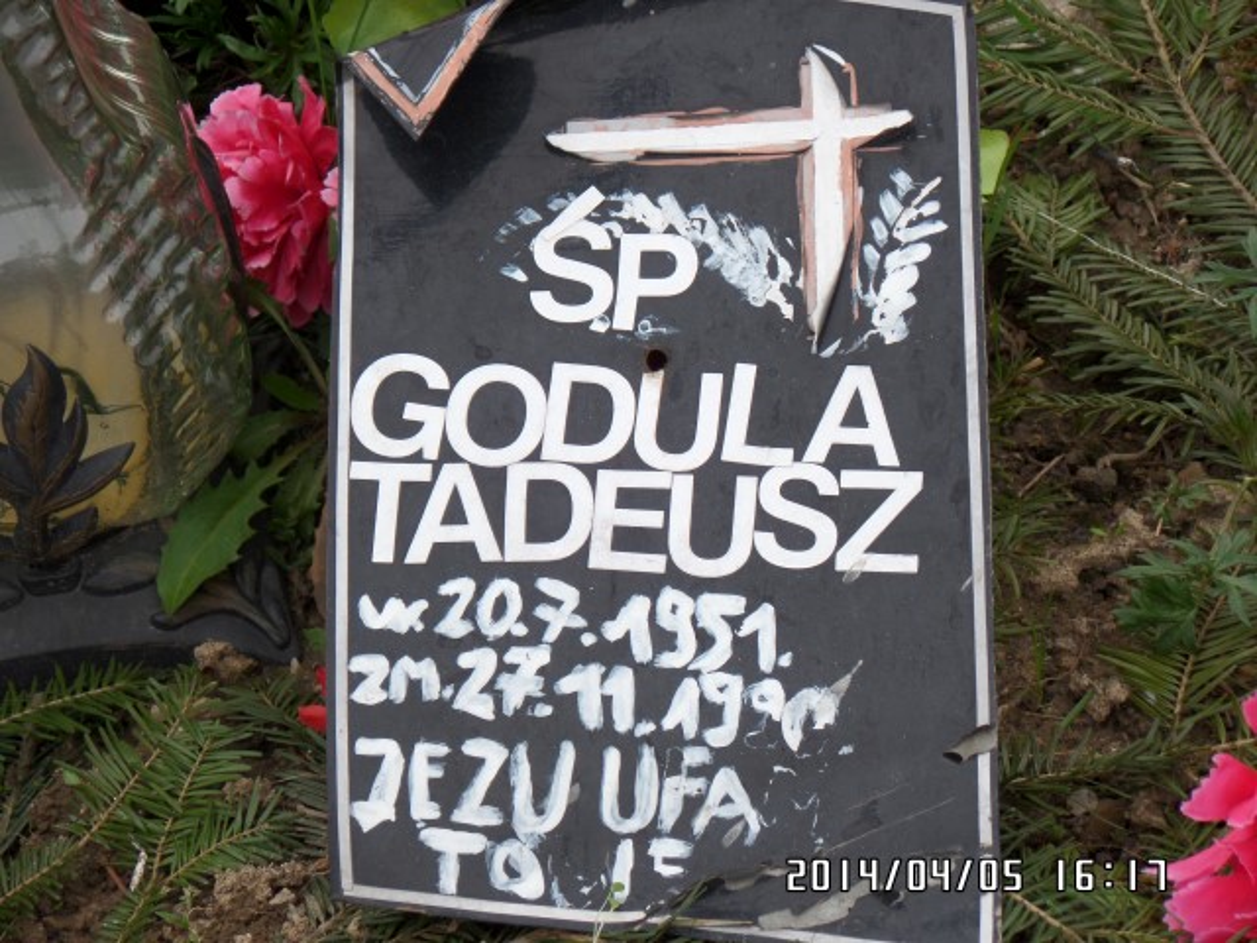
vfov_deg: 8.6
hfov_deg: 11.4
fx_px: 6282
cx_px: 628
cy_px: 472
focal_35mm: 173
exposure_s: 1/125
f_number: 4.5
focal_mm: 30.8
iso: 100
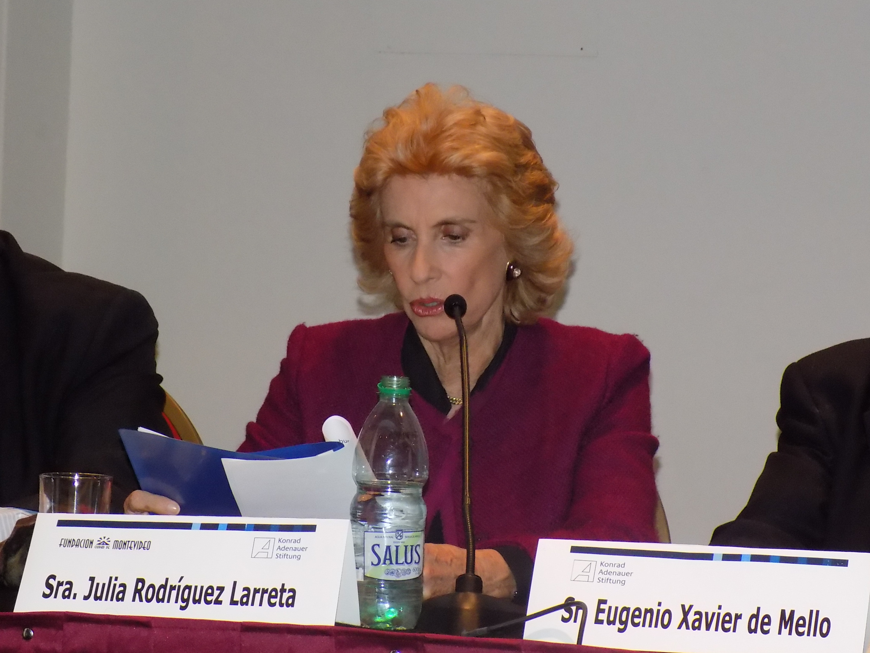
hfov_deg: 16.7
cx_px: 435
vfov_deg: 12.6
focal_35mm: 118
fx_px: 2966
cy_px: 326
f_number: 4.8
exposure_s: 1/30
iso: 640
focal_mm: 20.9
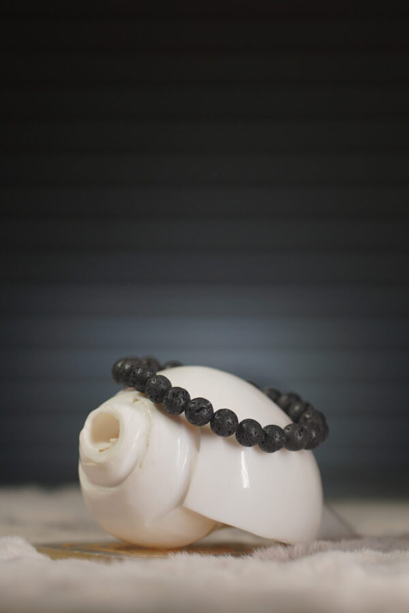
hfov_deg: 10.8
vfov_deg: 16.1
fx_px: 2164
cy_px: 306
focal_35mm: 127
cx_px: 204
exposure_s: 1/200
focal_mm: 85
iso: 160
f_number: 4
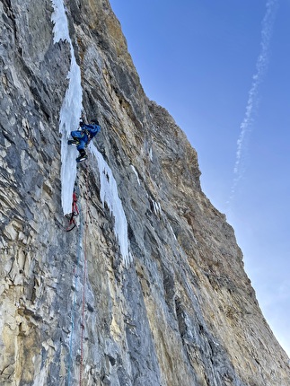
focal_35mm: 26
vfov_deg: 67.3
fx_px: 290
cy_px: 193
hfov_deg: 53.1
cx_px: 145
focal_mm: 4.2
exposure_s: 1/1553
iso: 32
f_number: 1.6
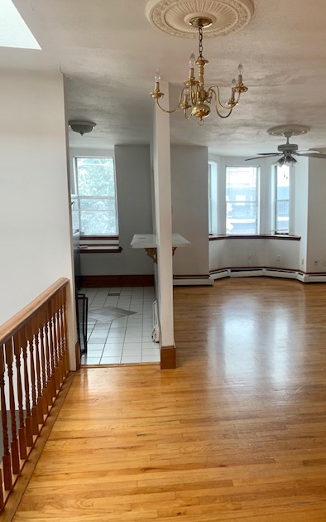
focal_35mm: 28
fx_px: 398
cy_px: 263
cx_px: 196
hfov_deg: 44.3
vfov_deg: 66.5
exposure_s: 1/60
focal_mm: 4.25
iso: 160
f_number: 1.8
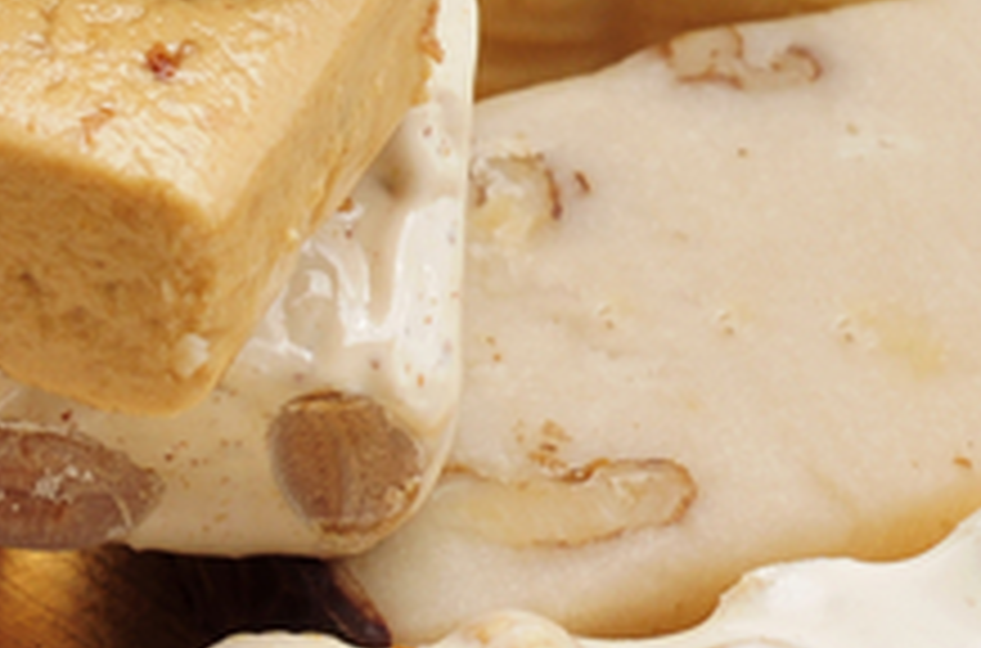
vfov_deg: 5.7
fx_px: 6556
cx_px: -324
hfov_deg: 8.4
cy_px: 126
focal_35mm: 241
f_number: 11
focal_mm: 35
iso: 200
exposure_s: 1/60
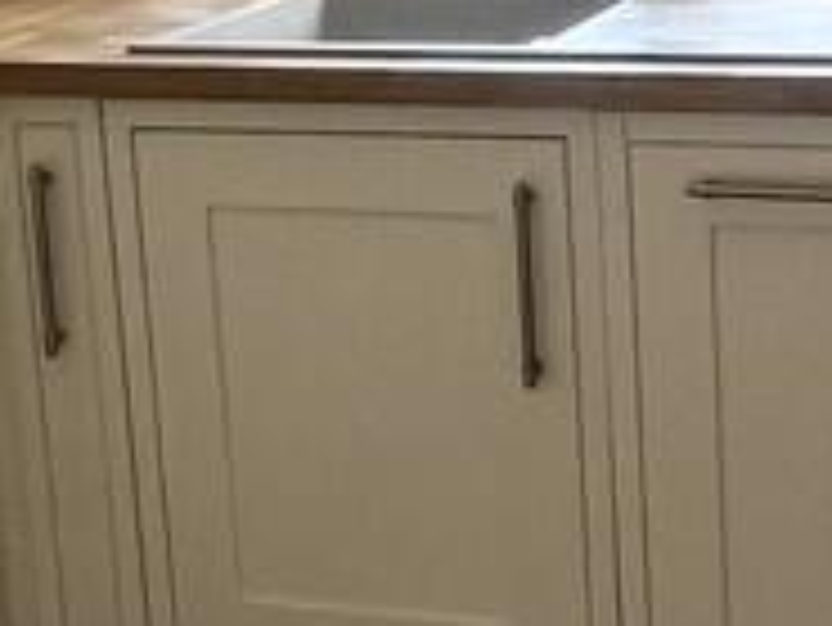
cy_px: 27
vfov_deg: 19.9
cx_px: 711
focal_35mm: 72
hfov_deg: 26.3
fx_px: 1732
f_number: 1.8
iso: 64
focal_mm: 1.57
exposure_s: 1/99
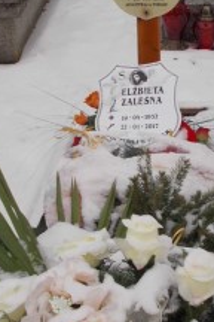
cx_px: 144
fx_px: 713
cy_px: 98
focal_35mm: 80
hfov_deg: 17.0
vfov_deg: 25.2
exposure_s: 1/100
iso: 80
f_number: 8
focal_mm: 4.6
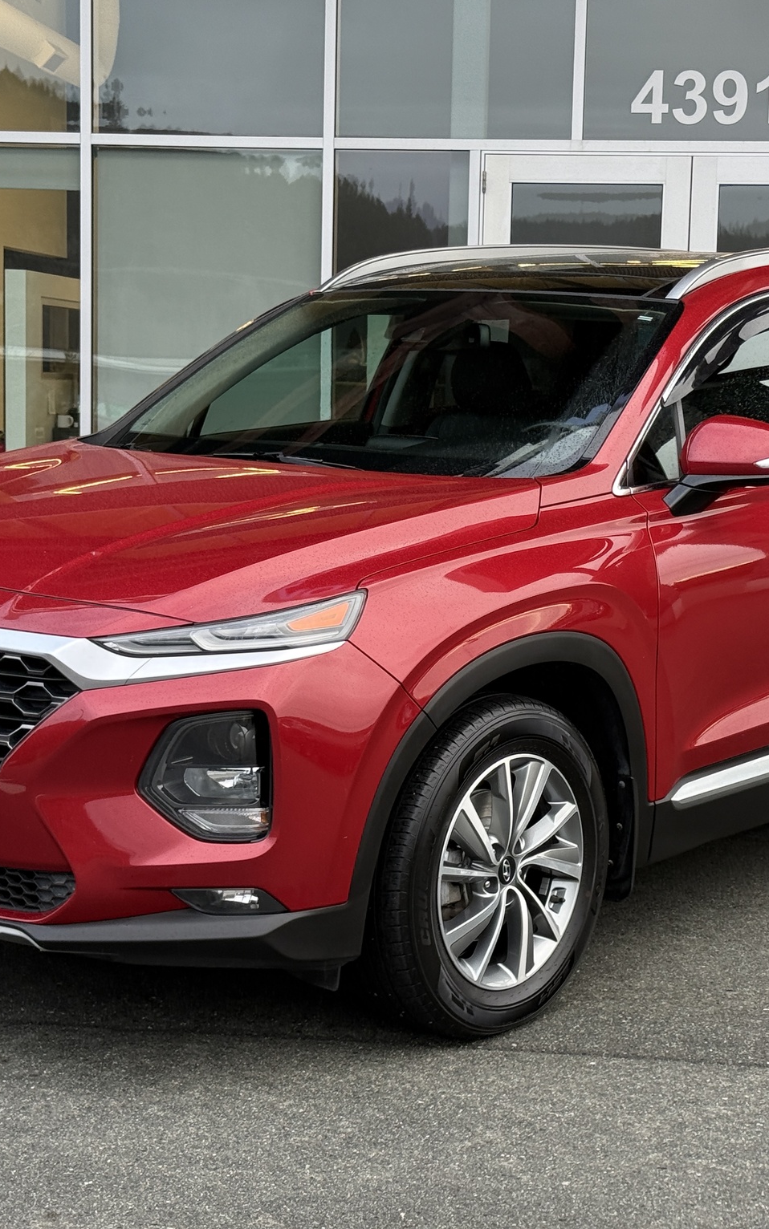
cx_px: 437
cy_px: 614
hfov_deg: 19.1
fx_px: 2279
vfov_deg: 30.2
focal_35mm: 68
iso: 50
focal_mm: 6.76
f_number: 1.78
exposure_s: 1/132
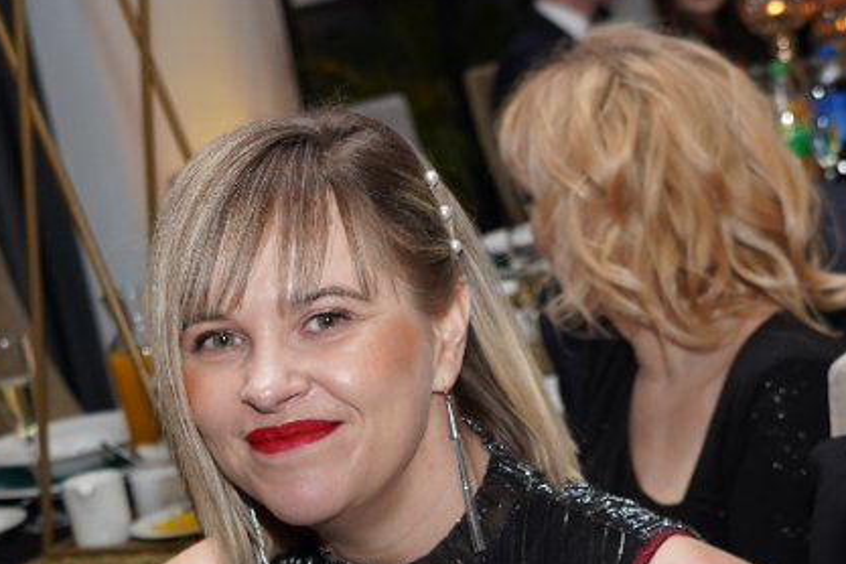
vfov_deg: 12.2
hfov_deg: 18.7
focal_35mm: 109
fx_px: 2561
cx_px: 580
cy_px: 705
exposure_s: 1/125
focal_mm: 35
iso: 800
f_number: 4.5
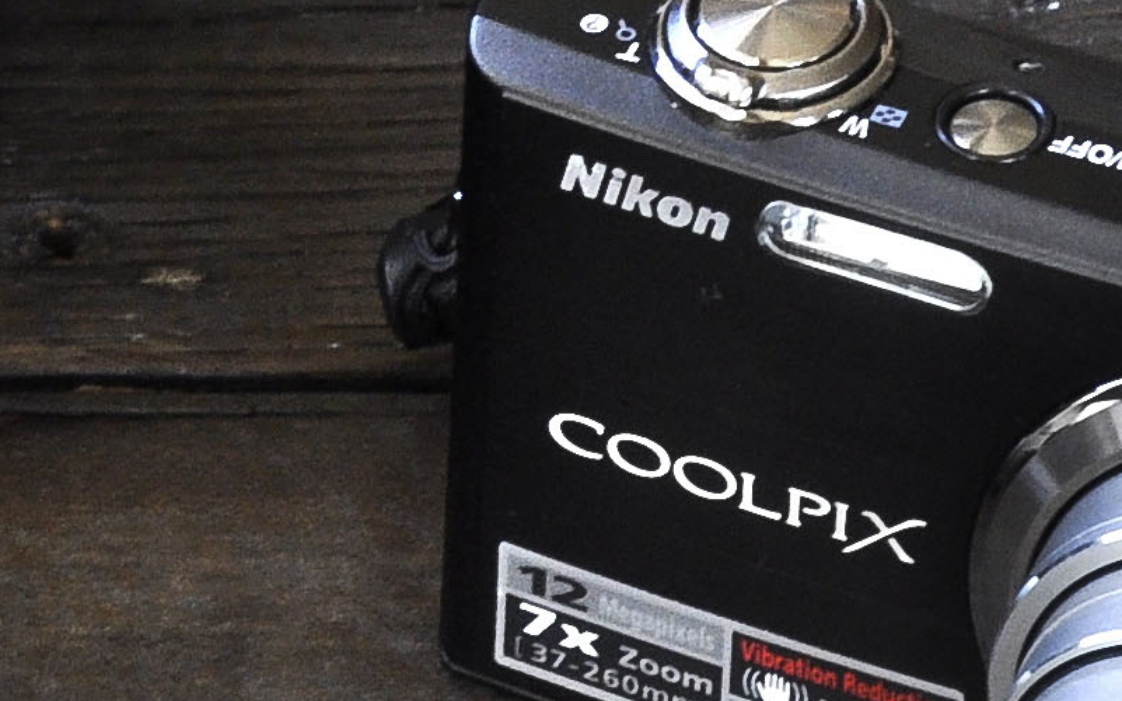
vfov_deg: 2.9
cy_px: -125
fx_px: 14000
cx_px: -132
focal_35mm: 458
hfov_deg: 4.6
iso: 400
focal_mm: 56
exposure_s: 1/13
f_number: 13
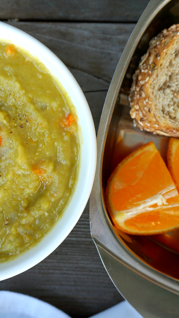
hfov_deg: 21.6
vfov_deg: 38.0
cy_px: 161
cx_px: 34
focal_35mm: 55
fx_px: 462
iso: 100
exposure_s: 1/60
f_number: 4.5
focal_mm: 23
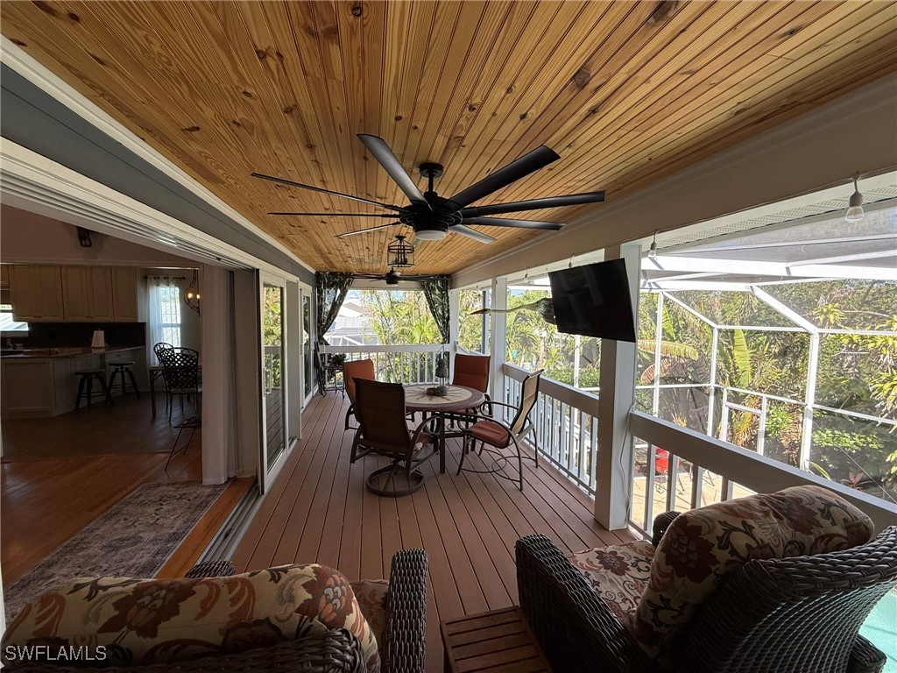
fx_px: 363
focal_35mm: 14
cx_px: 448
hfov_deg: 102.1
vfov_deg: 85.7
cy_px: 336
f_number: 2.2
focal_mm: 2.22
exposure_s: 1/240
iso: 64
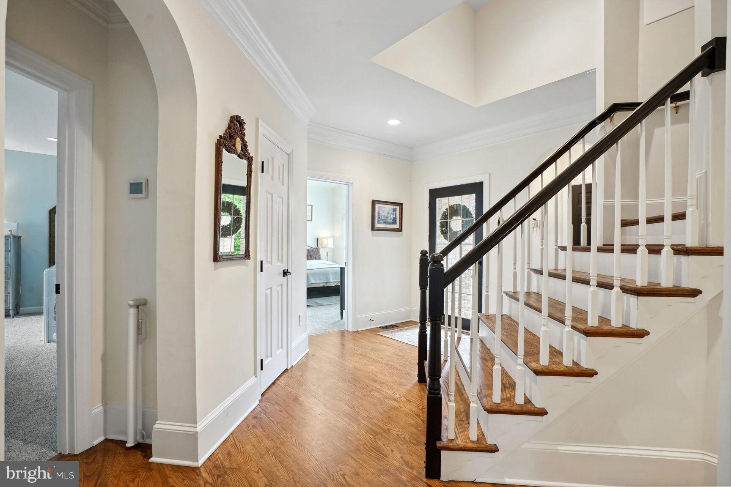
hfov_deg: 96.7
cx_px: 366
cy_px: 244
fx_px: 325
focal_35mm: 16
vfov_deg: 73.7
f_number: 8
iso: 800
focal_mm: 16
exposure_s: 1/40
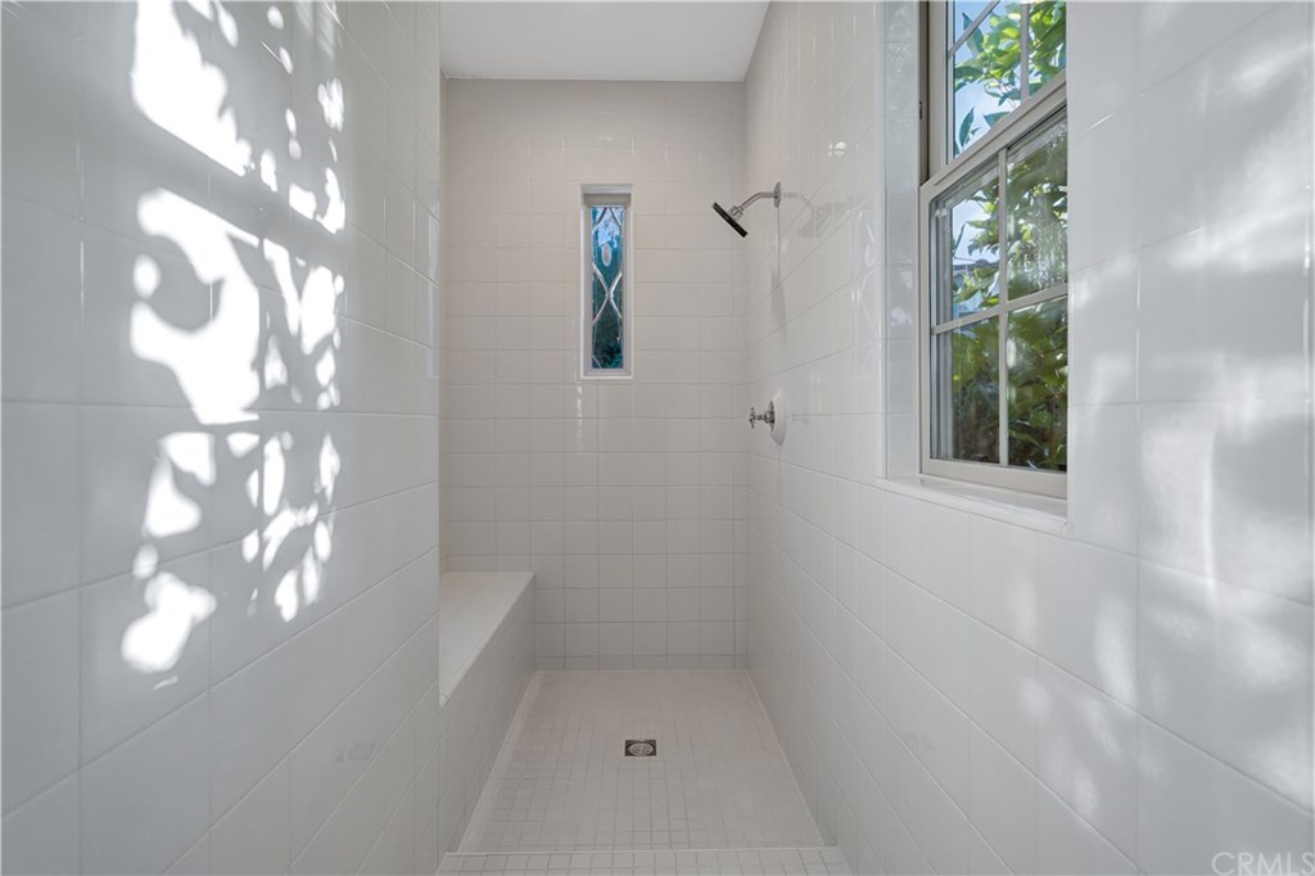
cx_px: 658
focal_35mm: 16
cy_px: 438
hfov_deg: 96.8
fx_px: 584
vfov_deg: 73.7
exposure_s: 1/25
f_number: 5.6
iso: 100
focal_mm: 16
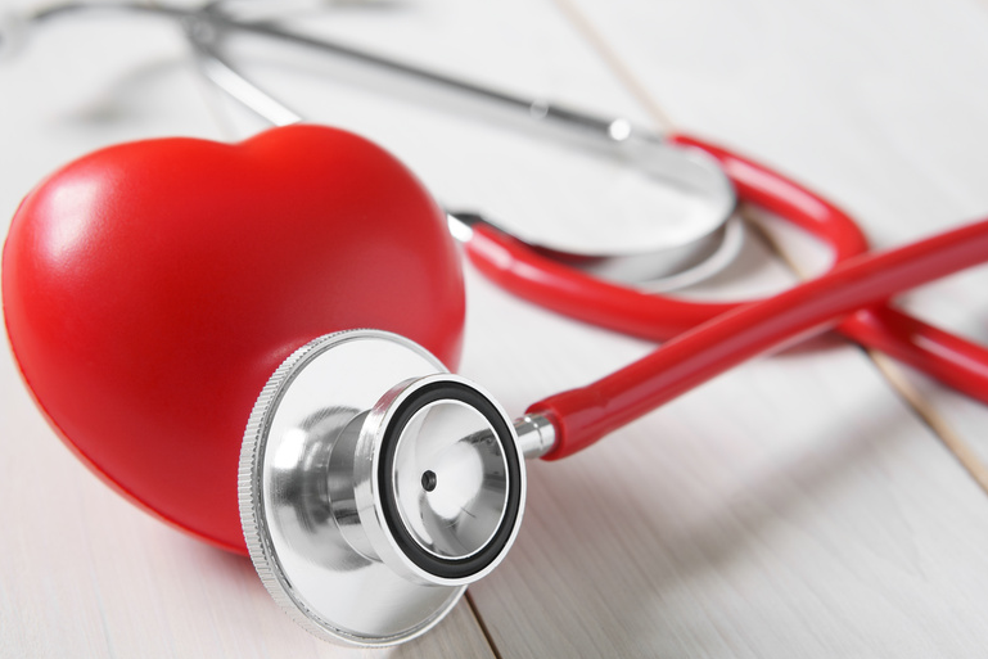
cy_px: 336
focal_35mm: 78
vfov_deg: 17.5
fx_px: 2141
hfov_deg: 26.0
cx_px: 501
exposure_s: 1/2
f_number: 5.6
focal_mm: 50
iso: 100
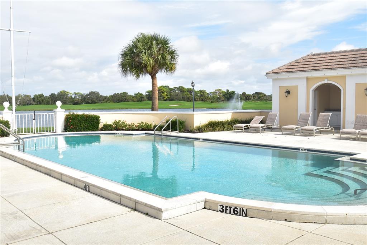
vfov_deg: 36.8
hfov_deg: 53.1
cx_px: 184
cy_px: 122
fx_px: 367
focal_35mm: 36
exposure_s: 1/500
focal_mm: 24
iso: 280
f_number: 11
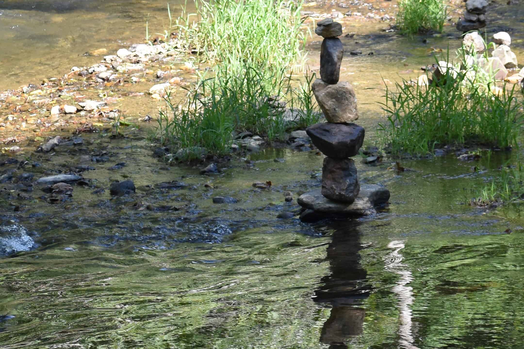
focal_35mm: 105
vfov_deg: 13.0
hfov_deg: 19.5
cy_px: 174
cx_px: 262
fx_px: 1528
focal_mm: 70
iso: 400
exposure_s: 1/500
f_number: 5.6
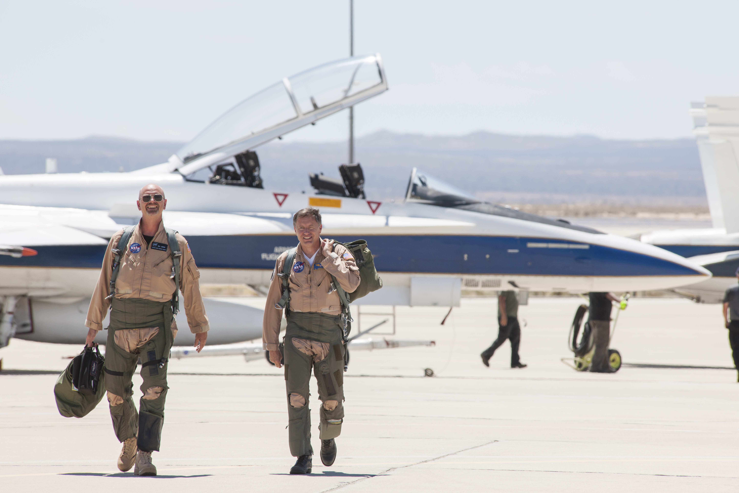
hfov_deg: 5.7
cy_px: 246
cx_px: 370
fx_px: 7389
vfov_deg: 3.8
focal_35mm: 360
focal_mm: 360
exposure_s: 1/640
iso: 200
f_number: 10
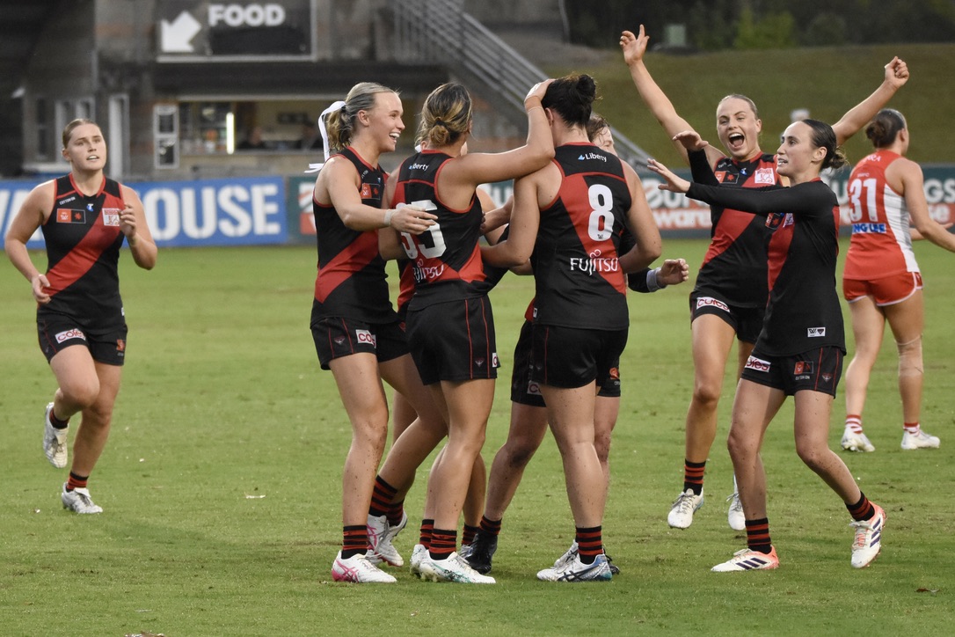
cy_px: 318
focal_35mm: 225
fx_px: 5968
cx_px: 478
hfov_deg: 9.1
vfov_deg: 6.1
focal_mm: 150
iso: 2500
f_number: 5
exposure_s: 1/1250
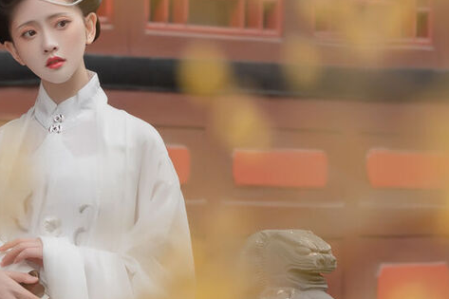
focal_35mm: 444
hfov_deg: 4.6
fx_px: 5535
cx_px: -36
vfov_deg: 3.1
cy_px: 140
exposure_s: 1/320
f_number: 2.8
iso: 640
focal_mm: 200
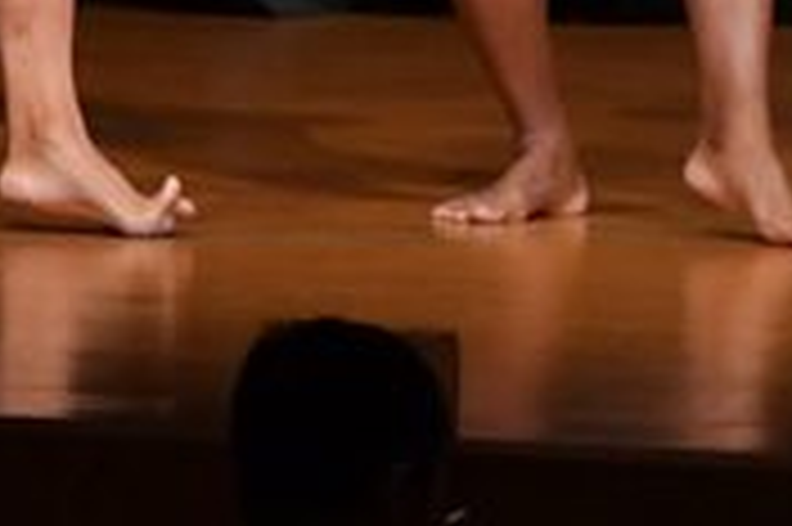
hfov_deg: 2.2
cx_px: -385
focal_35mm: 953
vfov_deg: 1.4
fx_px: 20946
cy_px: -391
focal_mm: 145
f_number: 5.6
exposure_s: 1/400
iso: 5000
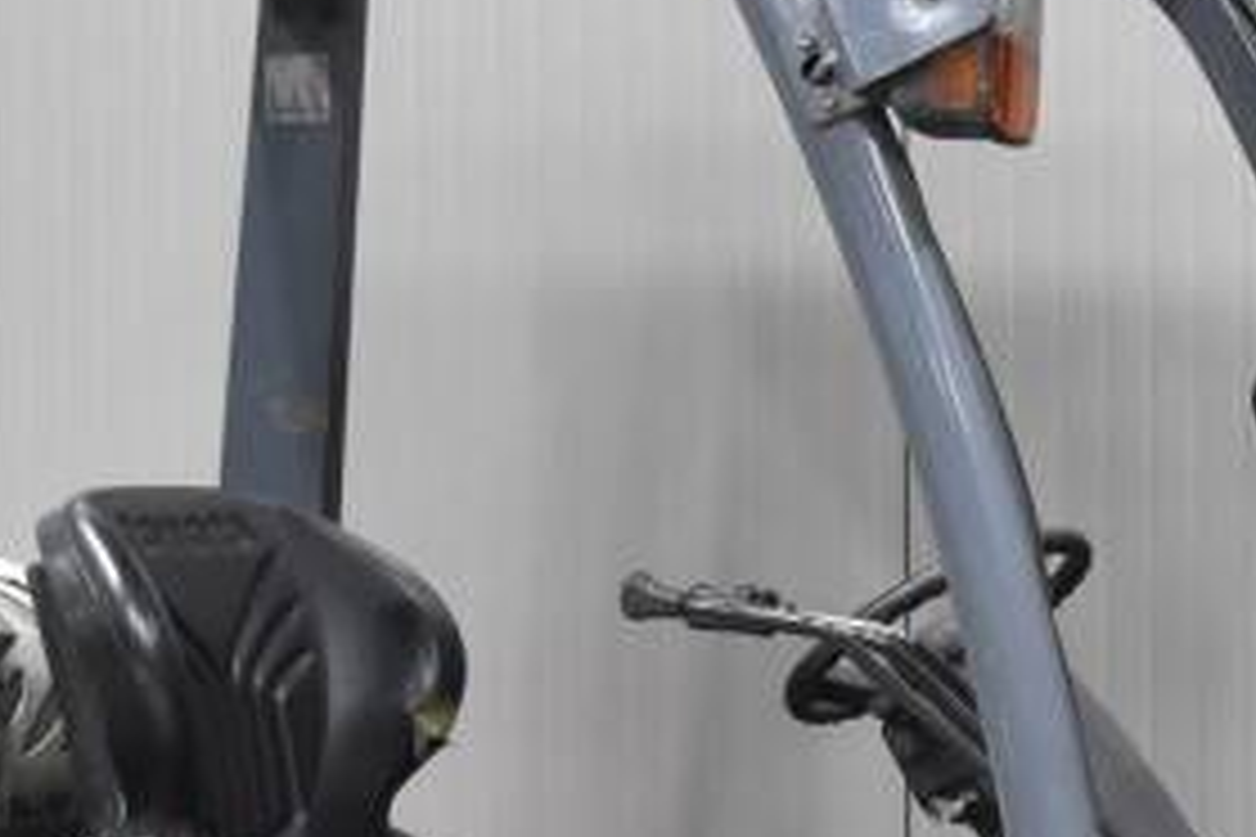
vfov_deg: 8.4
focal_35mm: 161
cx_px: 1013
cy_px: 936
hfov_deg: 12.7
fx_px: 5622
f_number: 4
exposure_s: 1/40
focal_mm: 25
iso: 1600
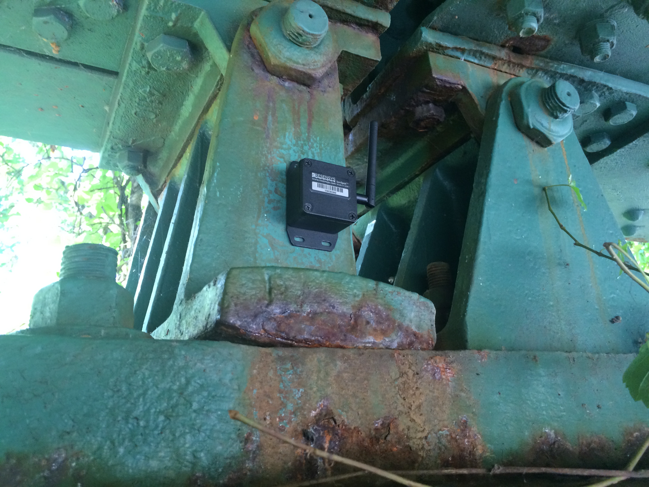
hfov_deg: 61.7
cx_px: 324
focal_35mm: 29
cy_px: 244
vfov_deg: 48.2
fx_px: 544
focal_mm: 4.15
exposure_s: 1/30
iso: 64
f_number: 2.2
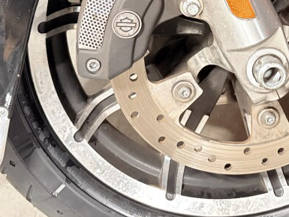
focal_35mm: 72
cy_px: -20
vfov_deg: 19.6
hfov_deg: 26.8
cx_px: 205
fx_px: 601
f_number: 1.6
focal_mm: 5.96
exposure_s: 1/60
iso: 500
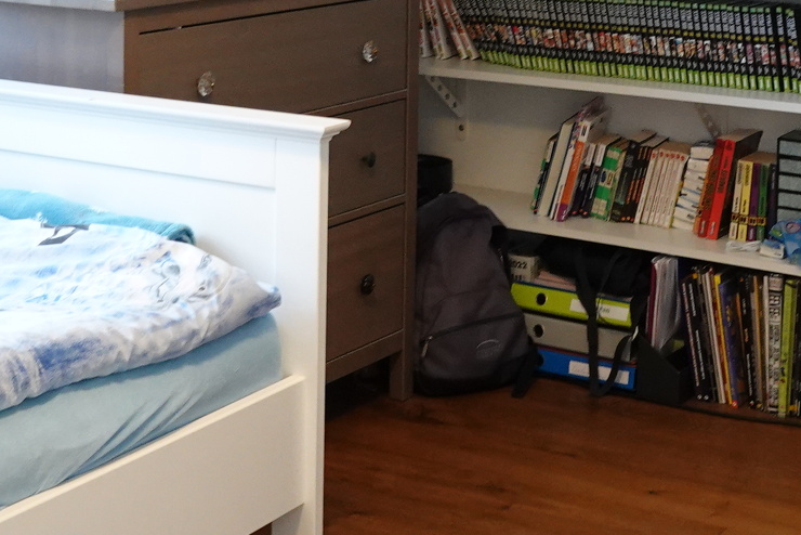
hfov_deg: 24.5
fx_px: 1847
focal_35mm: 83
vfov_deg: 16.1
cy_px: -31
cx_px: 398
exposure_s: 1/30
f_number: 3.5
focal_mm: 8.8
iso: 640
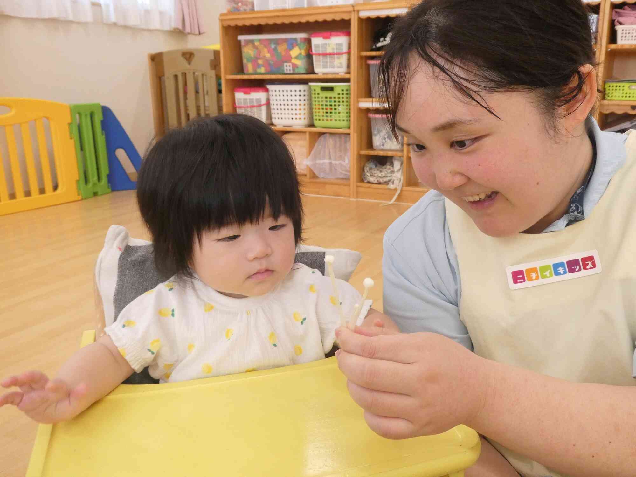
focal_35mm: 33
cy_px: 238
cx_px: 318
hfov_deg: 55.4
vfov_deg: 42.9
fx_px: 606
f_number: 3.6
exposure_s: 1/80
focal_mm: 5.8
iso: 400
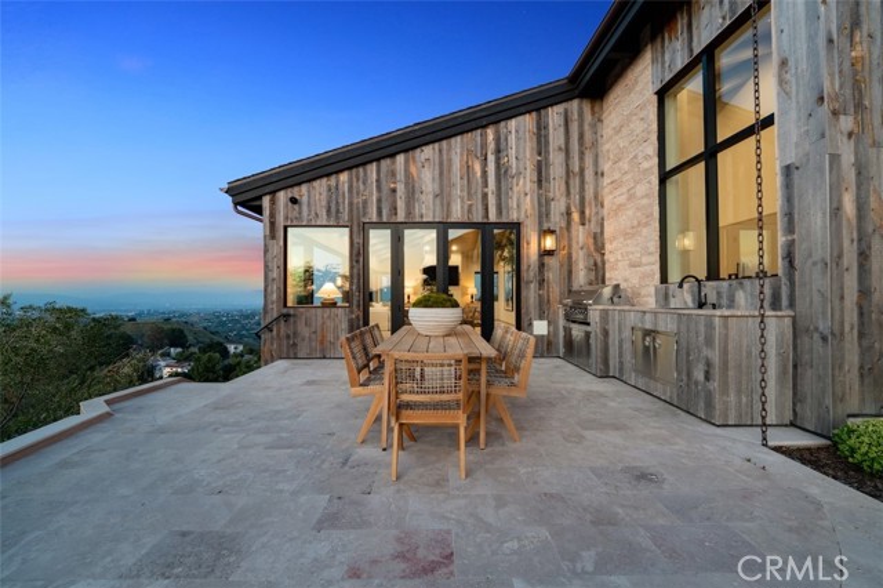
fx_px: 343
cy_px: 294
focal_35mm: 14
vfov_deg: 81.1
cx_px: 442
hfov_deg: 104.3
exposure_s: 1/8
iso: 640
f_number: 9
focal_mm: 14
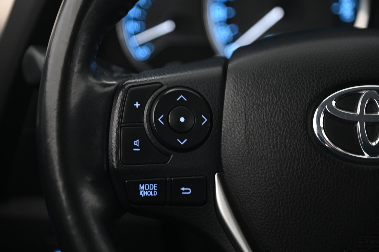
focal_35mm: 120
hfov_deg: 17.1
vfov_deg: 11.4
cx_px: 190
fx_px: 1262
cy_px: 126
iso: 2000
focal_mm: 120
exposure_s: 1/15
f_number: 4
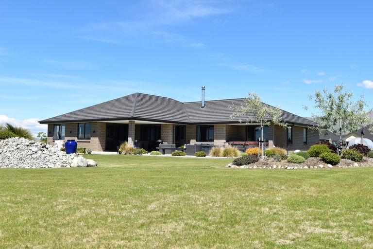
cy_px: 124
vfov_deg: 36.9
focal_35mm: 36
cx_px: 186
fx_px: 373
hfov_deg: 53.1
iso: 200
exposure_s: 1/400
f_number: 10
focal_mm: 24
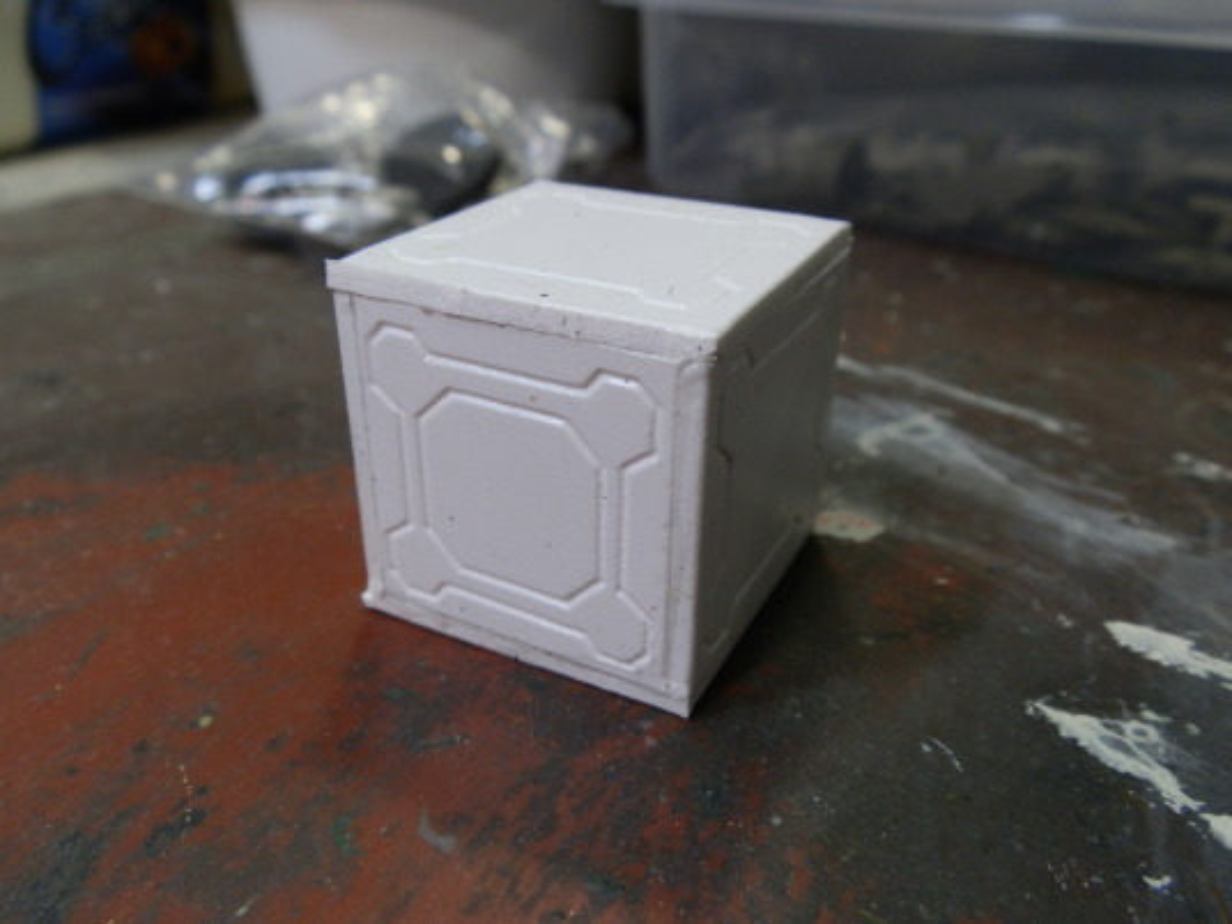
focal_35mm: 28
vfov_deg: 49.7
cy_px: 462
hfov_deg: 63.4
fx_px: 997
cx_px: 616
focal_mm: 5
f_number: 3.1
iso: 125
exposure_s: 1/30
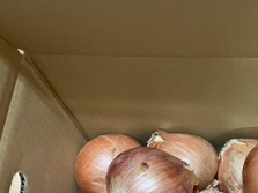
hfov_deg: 31.6
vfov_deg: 24.9
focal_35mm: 56
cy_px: 191
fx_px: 417
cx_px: 263
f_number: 1.6
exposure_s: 1/40
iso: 500
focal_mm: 5.1
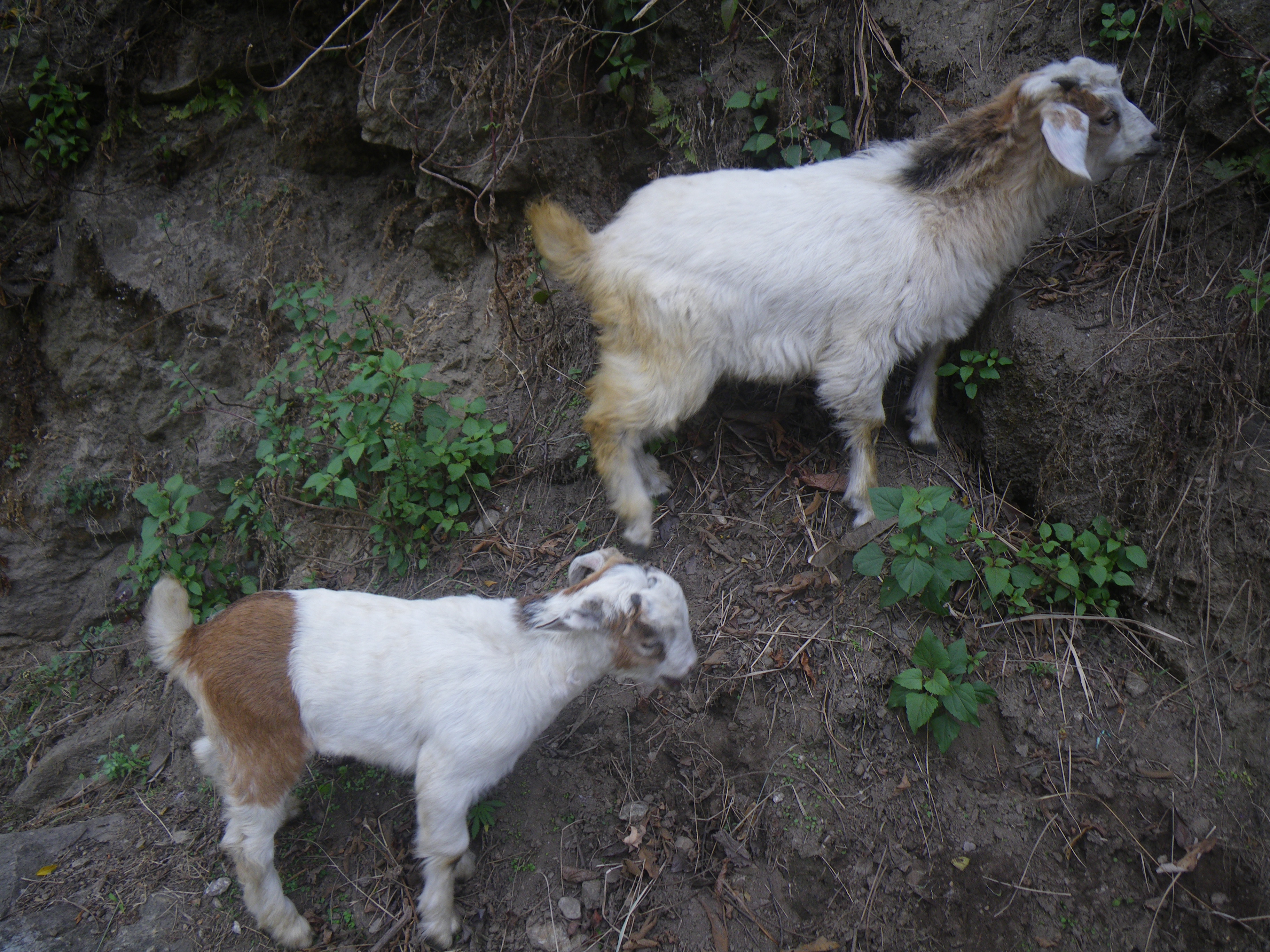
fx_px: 1027
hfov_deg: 63.4
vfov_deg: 49.7
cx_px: 635
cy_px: 476
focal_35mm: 28
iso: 50
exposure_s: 1/50
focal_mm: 5
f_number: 3.5
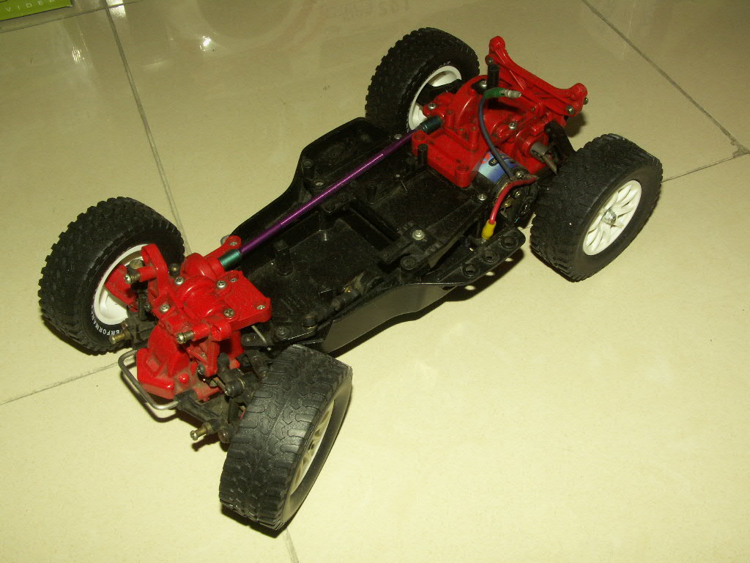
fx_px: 780
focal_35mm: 36
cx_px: 375
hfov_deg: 51.4
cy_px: 282
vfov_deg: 39.7
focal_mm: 9.39
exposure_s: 1/50
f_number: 9
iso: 200
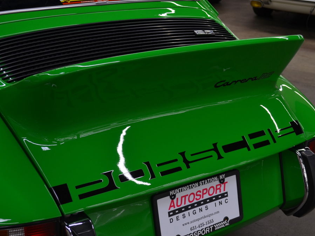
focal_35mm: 59
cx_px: 174
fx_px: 537
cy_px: 118
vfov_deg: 24.8
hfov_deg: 32.7
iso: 400
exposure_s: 1/80
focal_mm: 36
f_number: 5
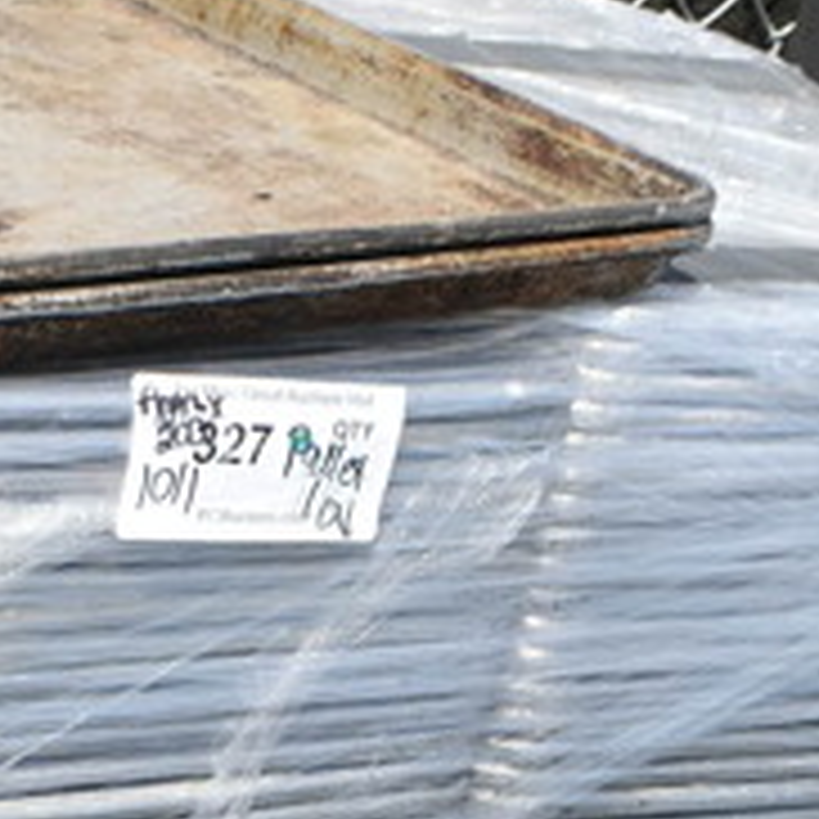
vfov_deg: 14.5
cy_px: 1091
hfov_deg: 15.0
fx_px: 3078
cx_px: 68
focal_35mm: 115
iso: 100
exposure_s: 1/250
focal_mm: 18
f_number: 8
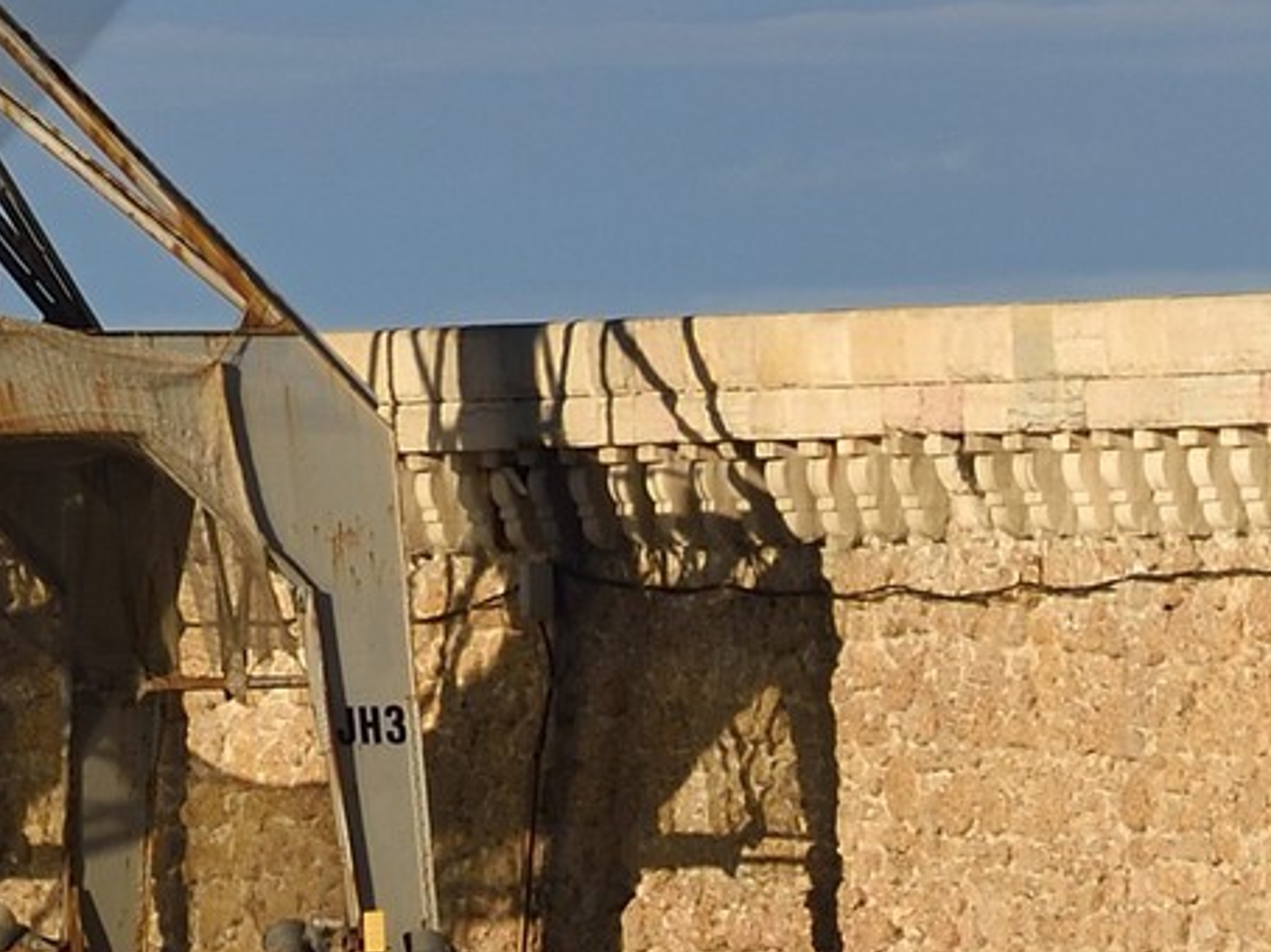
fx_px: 37322
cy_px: -769
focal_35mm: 1017
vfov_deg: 1.5
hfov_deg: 1.9
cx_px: -946
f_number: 16
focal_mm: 200
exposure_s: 1/250
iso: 200
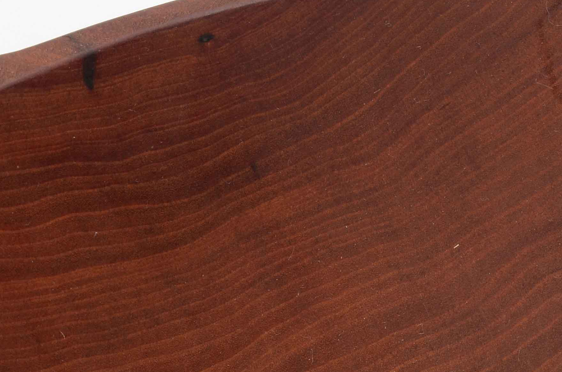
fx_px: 3605
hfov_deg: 8.9
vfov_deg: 5.9
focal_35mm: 231
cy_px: 334
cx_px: 71
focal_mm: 55
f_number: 14
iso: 100
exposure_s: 1/160
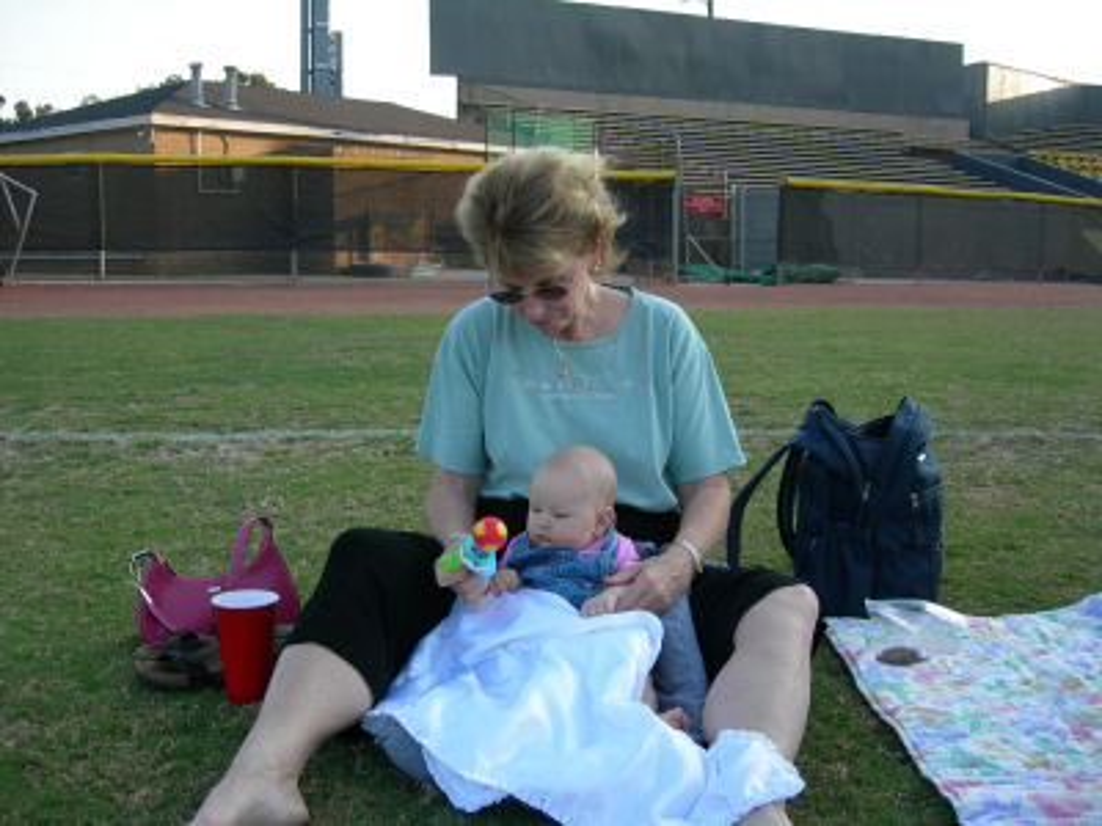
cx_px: 551
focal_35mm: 38
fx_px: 1210
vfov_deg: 37.7
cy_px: 413
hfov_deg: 49.0
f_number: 2.8
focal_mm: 7.8
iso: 50
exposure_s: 1/222
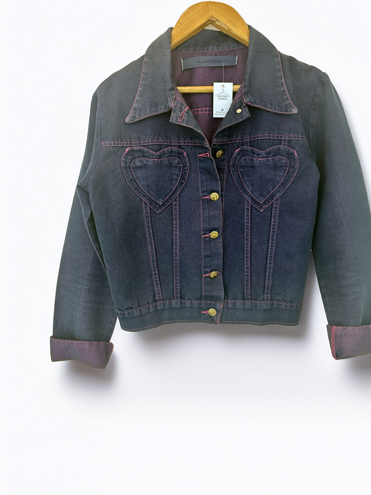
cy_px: 226
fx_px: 400
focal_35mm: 28
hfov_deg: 49.6
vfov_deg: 63.3
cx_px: 209
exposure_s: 1/100
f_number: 1.78
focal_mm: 6.86
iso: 125
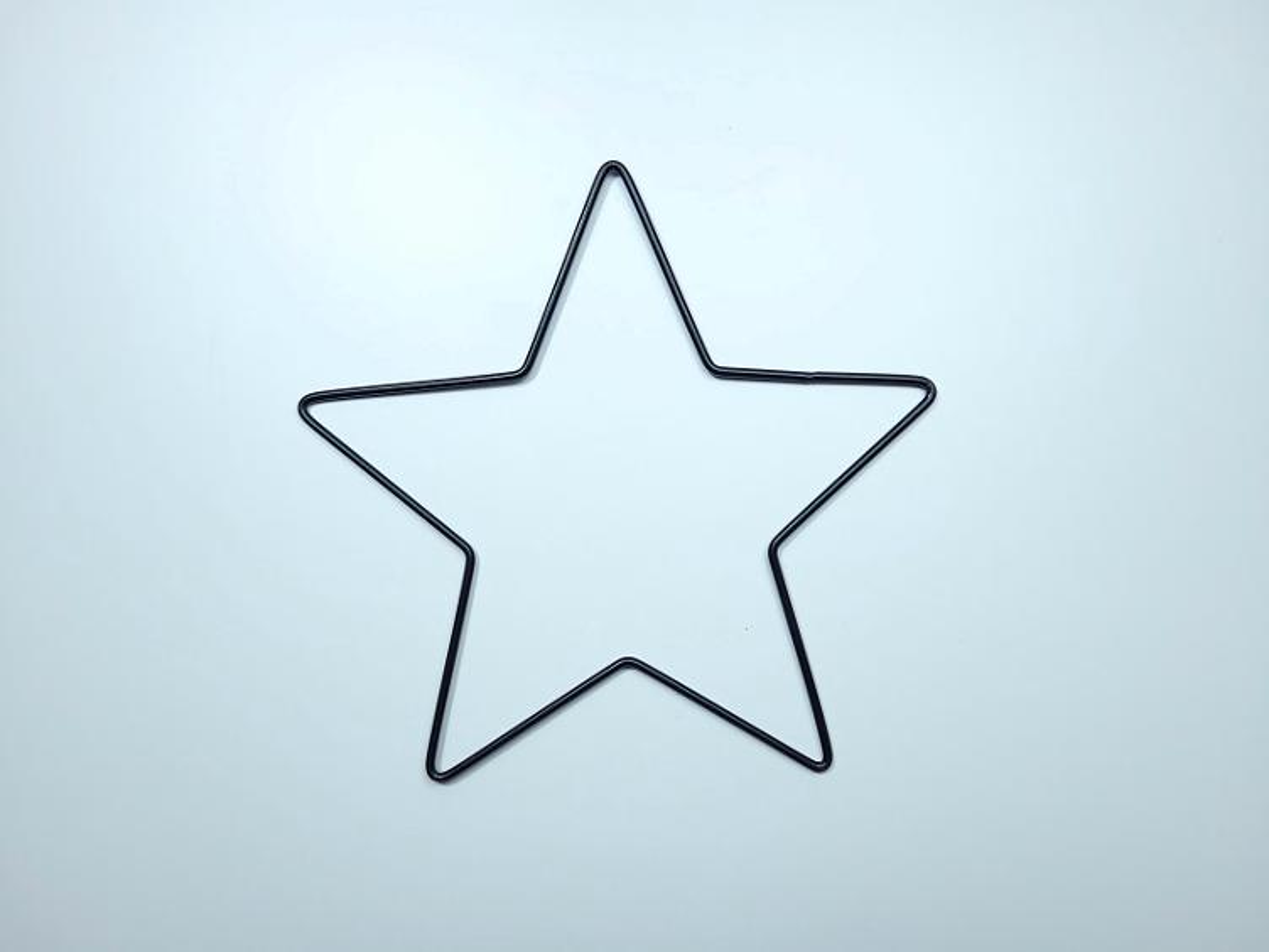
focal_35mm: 26
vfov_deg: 53.1
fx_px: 953
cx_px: 634
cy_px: 476
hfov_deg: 67.3
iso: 64
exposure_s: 1/125
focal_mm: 5.4
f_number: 1.8
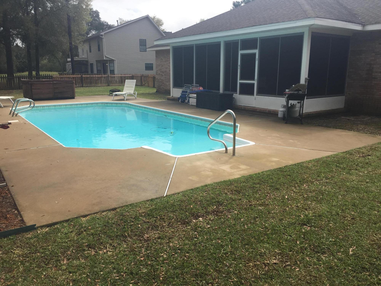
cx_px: 190
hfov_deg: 61.7
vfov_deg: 48.2
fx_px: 319
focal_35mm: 29
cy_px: 143
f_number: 2.2
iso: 32
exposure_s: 1/2326
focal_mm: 4.15
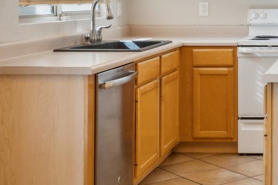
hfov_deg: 22.6
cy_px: -13
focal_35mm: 83
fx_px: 643
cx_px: 329
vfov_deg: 16.0
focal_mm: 18.5
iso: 320
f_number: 8
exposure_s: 1/100
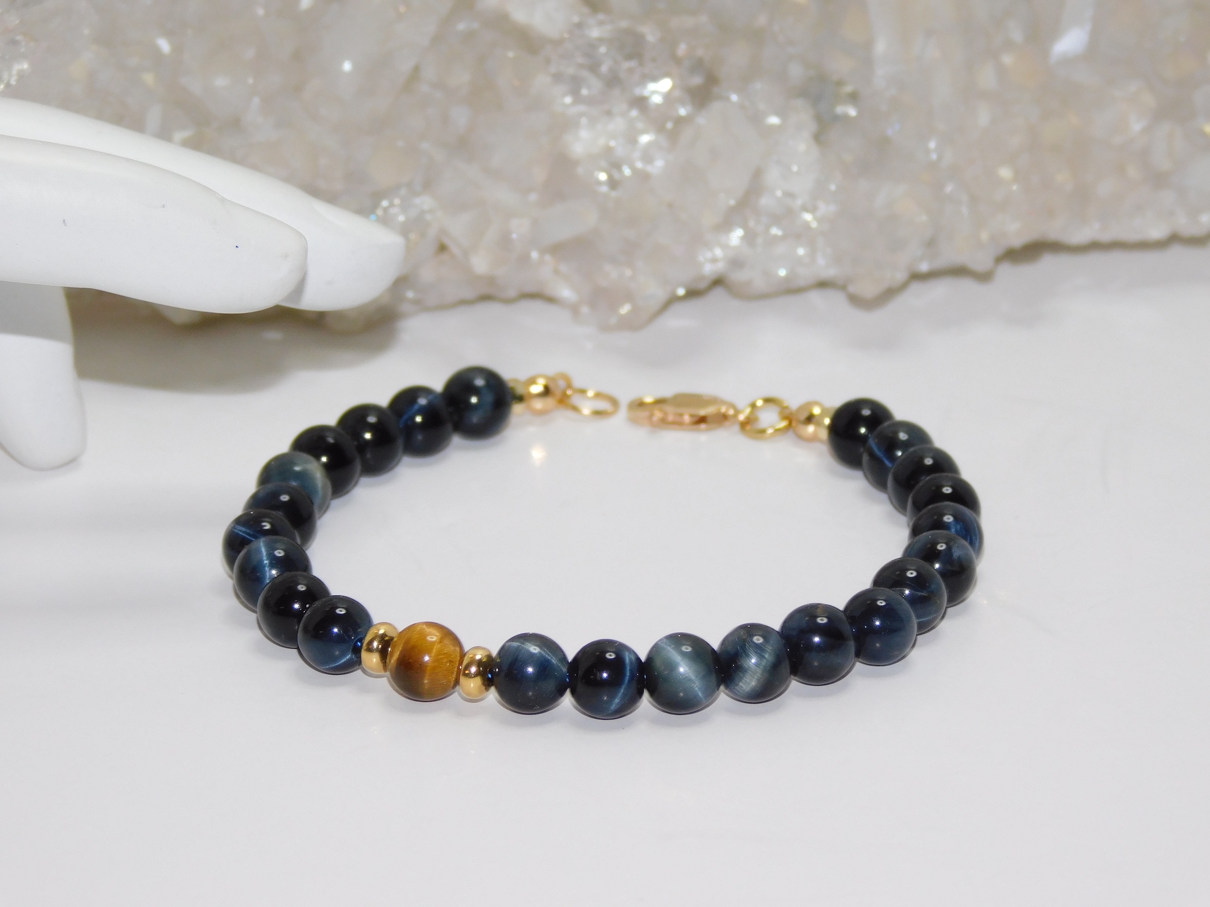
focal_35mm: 184
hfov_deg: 10.7
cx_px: 605
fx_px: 6432
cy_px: 454
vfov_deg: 8.1
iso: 200
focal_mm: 32.7
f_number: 5.4
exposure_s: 1/60
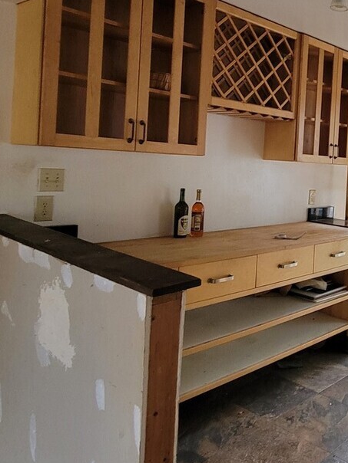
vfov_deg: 57.6
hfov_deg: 39.6
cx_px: 353
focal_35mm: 31
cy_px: 171
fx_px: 416
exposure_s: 1/60
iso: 320
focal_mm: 2.2
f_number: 2.2
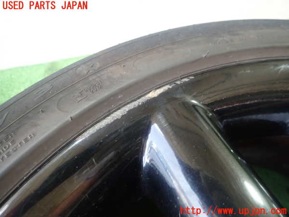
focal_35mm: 25
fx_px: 209
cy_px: 108
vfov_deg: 54.9
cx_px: 144
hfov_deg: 69.4
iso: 200
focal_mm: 4.5
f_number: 2
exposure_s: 1/30
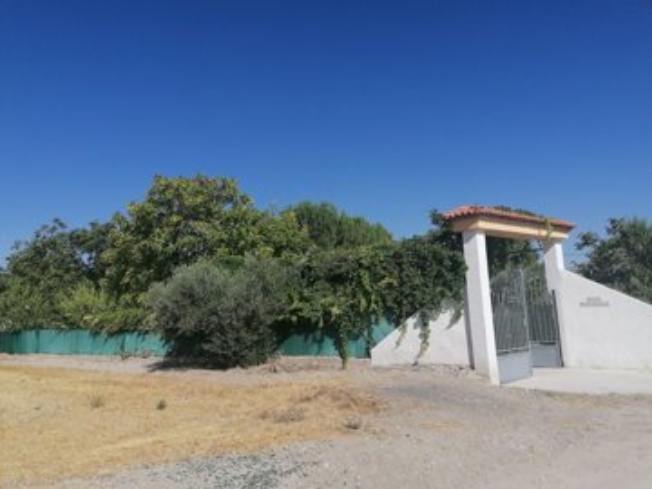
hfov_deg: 65.3
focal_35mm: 27
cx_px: 326
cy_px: 244
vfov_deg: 51.4
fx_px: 509
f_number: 1.8
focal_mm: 4.75
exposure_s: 1/2262
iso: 50
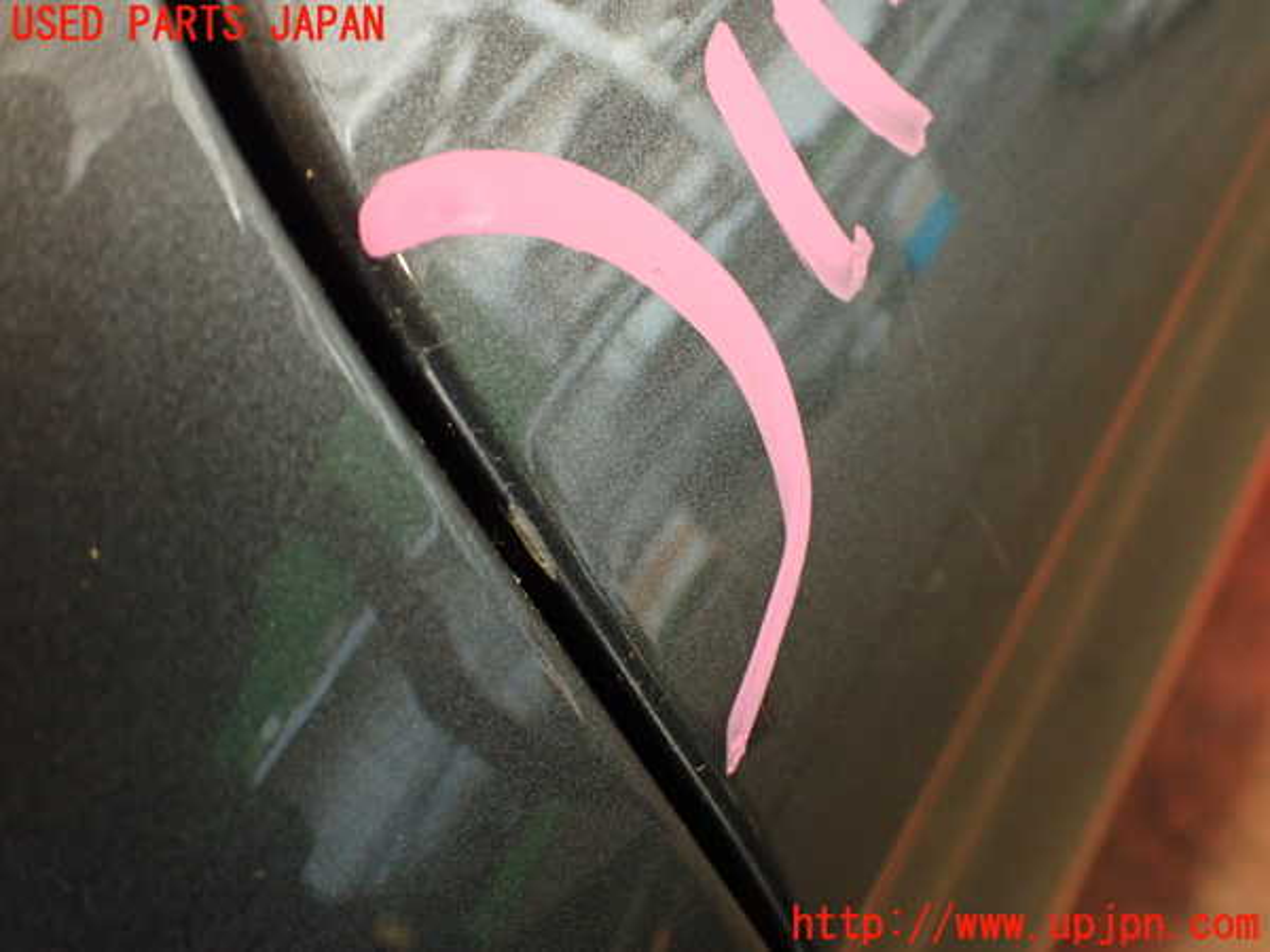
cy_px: 476
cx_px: 635
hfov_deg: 51.4
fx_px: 1321
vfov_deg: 39.7
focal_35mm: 36
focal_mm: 6.37
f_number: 2.5
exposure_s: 1/40
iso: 400
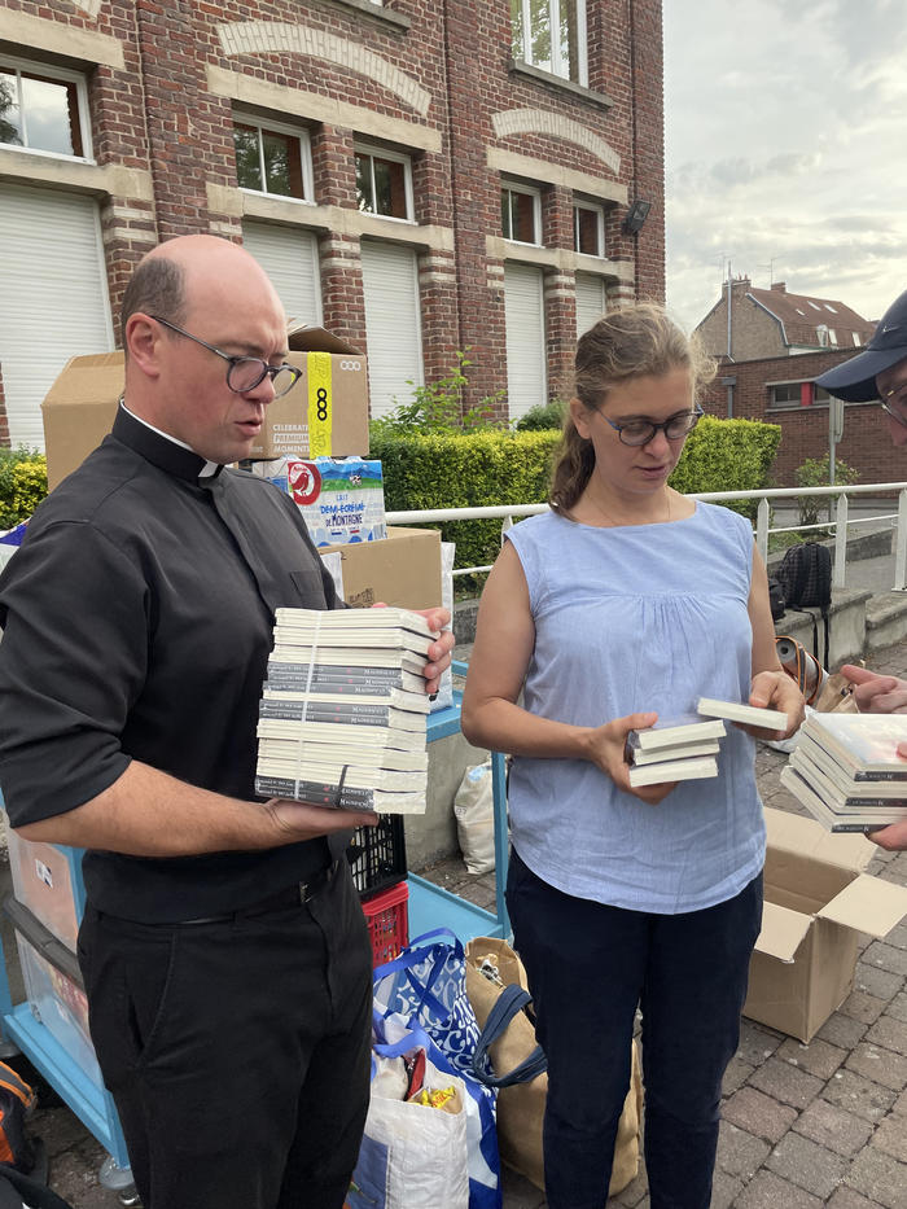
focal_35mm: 26
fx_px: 908
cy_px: 604
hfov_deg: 53.1
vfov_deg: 67.3
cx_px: 454
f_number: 1.6
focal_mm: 4.2
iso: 32
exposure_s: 1/629
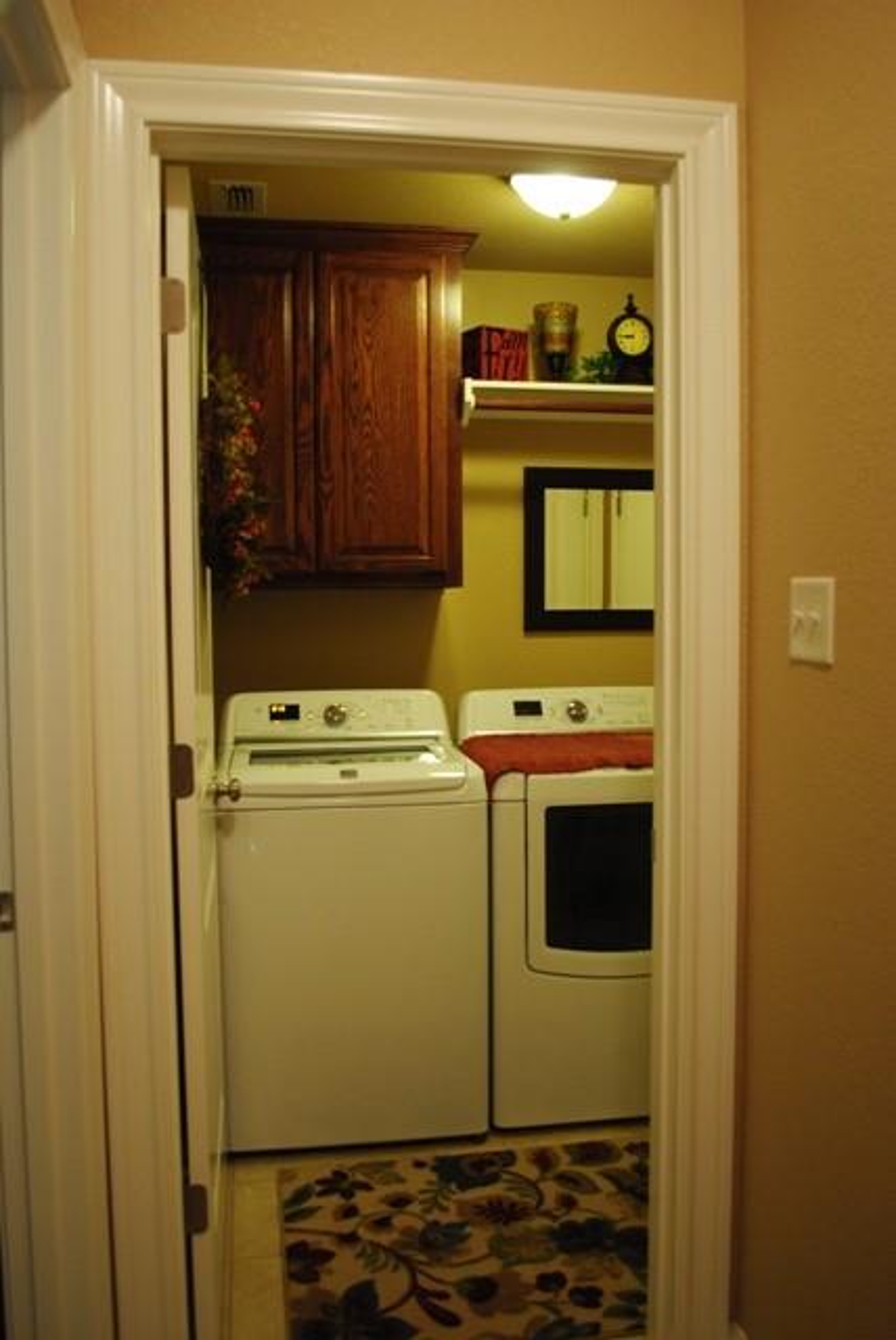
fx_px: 1117
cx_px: 448
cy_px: 670
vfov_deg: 61.9
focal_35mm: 30
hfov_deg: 43.7
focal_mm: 20
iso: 400
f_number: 3.8
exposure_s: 1/15
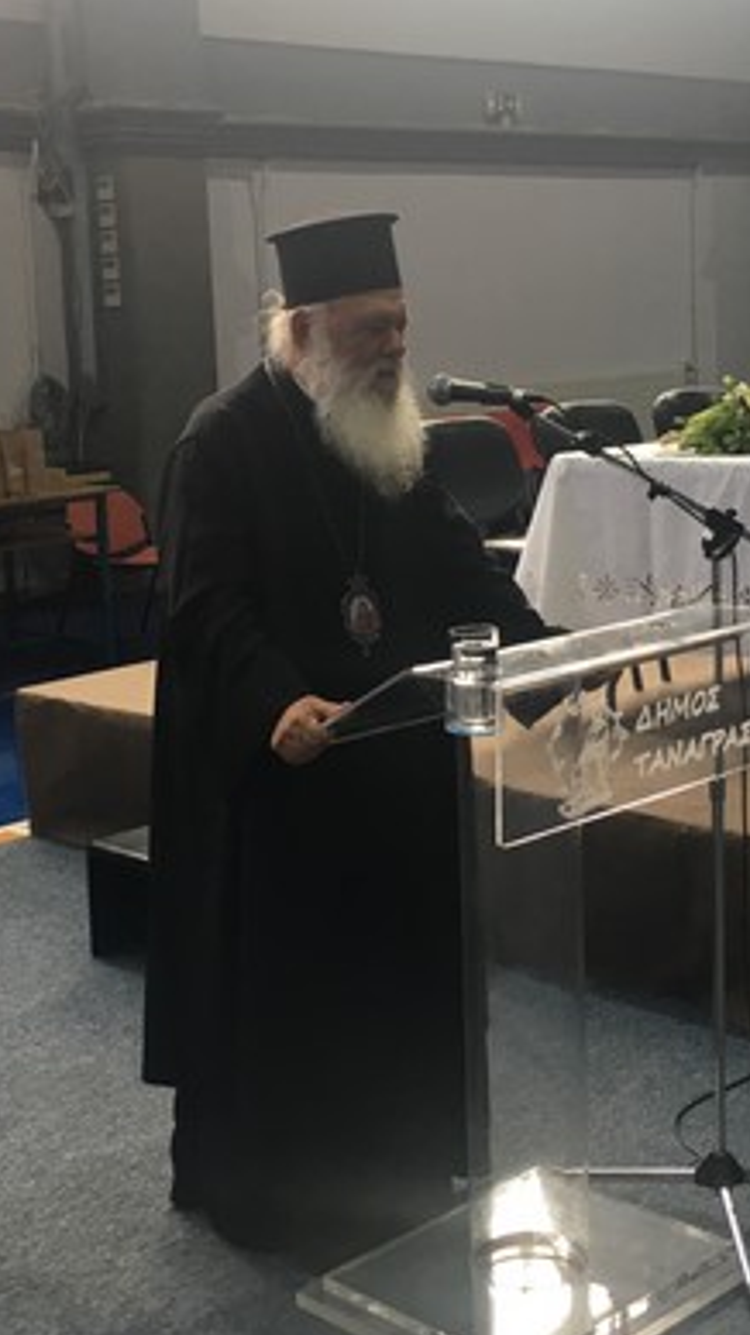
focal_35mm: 55
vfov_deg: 37.8
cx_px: 401
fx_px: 1946
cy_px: 568
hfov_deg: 21.8
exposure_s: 1/33
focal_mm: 4.15
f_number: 2.2
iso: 25
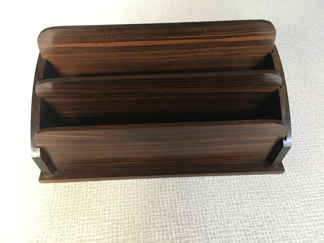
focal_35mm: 29
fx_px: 271
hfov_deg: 61.7
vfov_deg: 48.2
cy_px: 122
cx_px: 162
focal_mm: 4.15
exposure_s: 1/25
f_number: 2.2
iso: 200
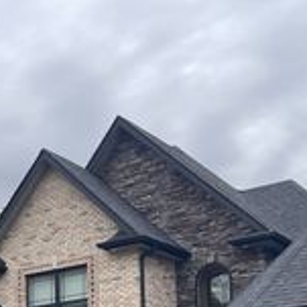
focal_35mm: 73
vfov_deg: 22.2
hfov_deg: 23.4
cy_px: 347
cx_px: 73
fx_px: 732
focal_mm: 5.1
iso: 32
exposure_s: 1/474
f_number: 1.6
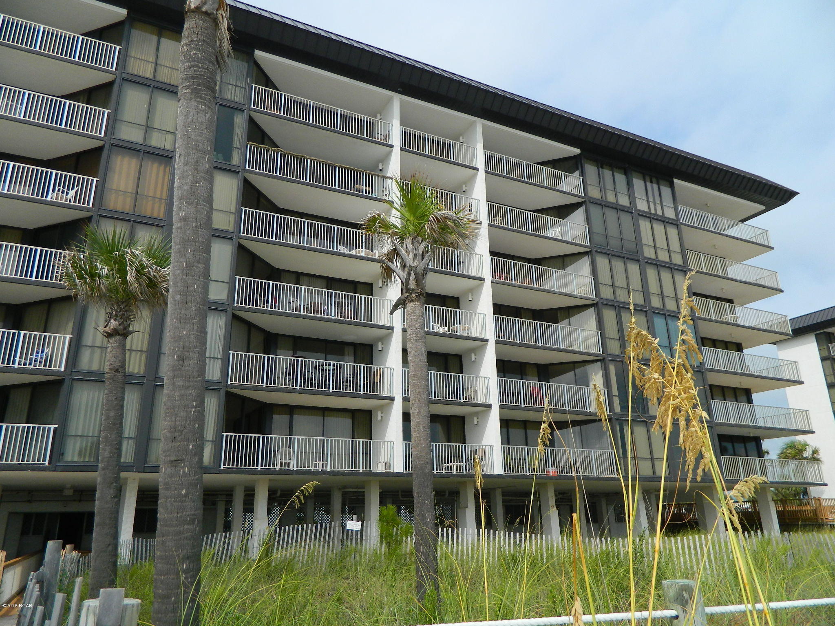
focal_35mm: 25
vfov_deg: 54.9
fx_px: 603
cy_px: 313
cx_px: 418
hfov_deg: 69.4
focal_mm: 4.5
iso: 100
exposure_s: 1/320
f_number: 8.7
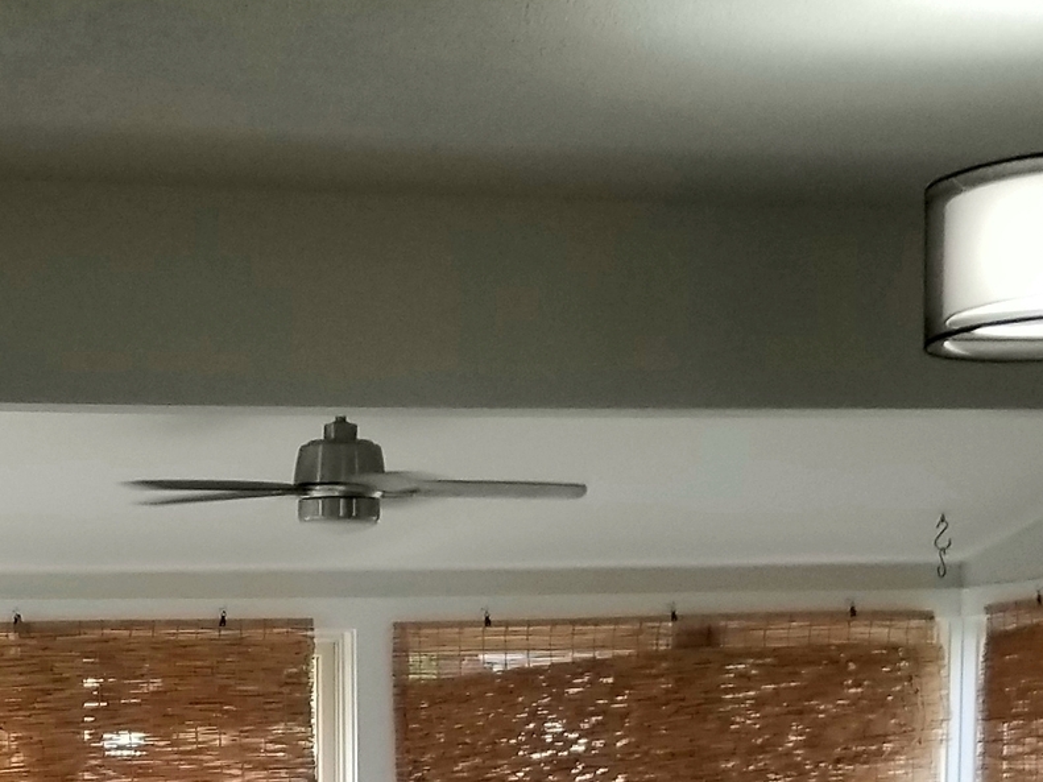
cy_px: 1212
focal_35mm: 101
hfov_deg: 19.2
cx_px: 142
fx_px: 3043
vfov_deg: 13.7
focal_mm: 4.25
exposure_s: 1/60
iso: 80
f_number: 1.7
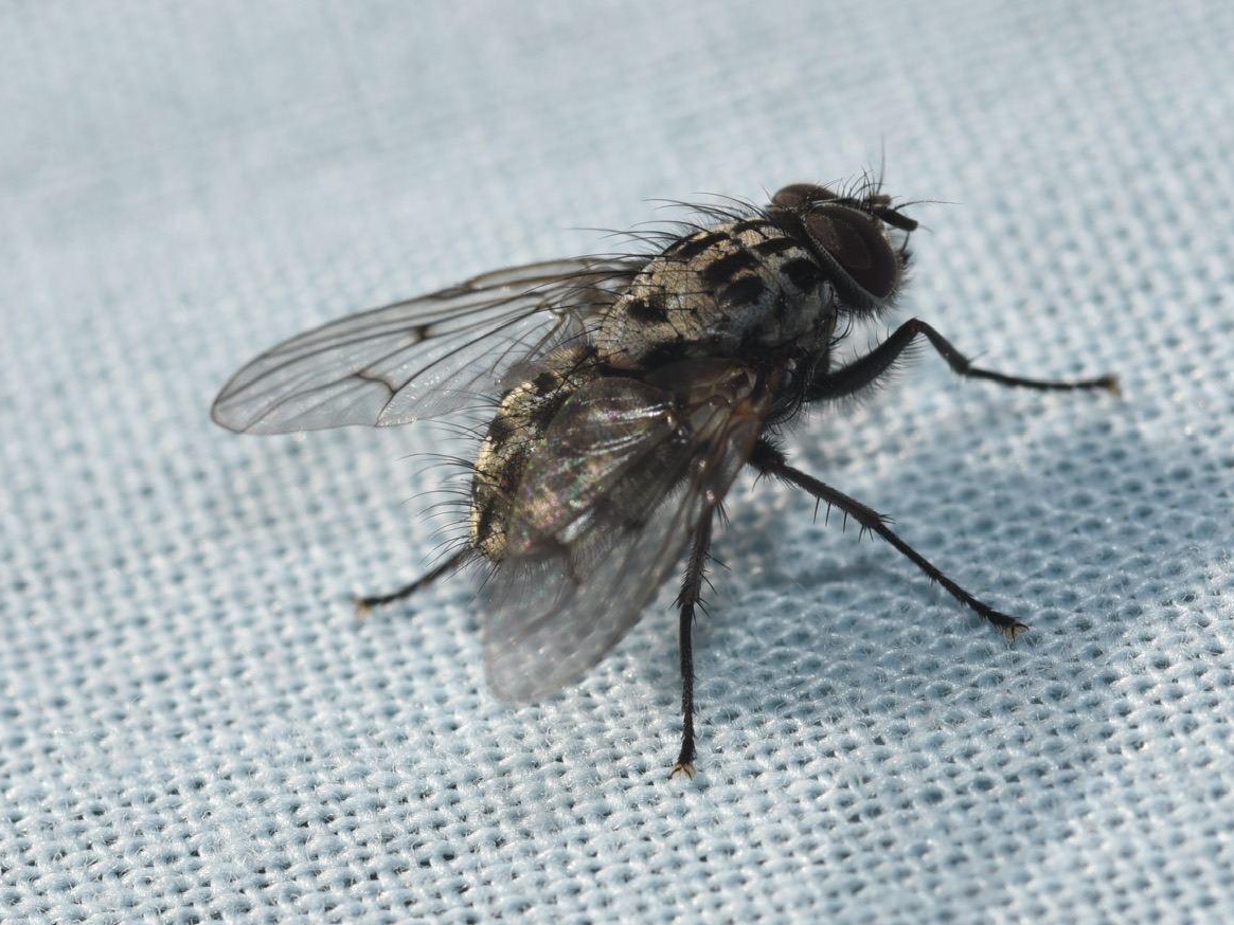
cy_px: 525
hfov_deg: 17.2
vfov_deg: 13.0
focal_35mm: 114
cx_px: 458
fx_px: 4064
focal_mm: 60
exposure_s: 1/200
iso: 220
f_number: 22
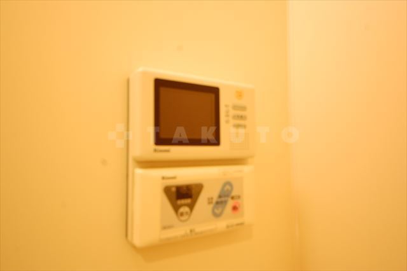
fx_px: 271
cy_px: 136
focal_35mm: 24
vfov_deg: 53.1
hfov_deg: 73.8
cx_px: 204
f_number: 5.6
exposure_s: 1/8
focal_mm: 16
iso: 800
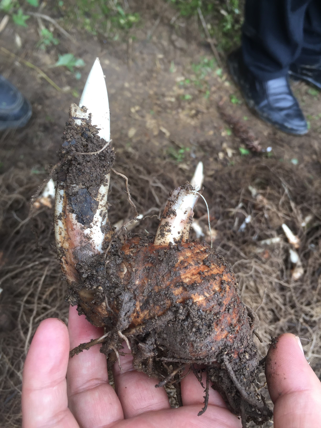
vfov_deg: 61.7
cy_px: 214
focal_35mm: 29
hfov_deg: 48.2
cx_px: 160
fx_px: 359
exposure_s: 1/100
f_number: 2.2
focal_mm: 4.15
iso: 32
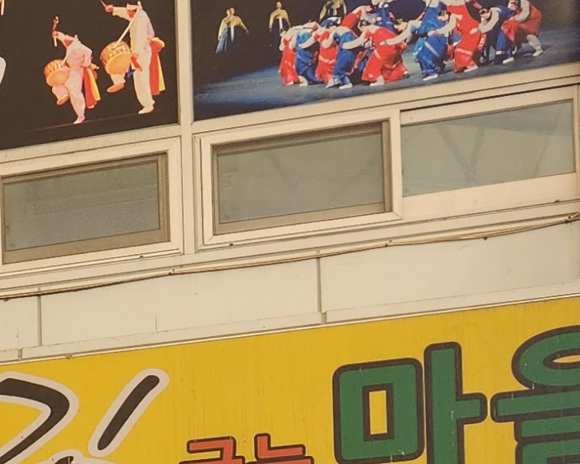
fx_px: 2162
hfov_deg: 13.3
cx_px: -563
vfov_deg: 11.3
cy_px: 862
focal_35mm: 126
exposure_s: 1/180
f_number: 1.8
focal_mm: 5.4
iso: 64
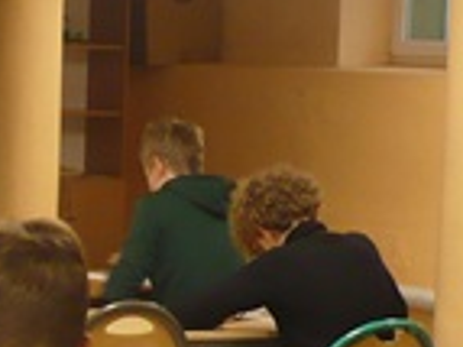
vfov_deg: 9.5
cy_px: 386
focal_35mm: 155
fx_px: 2071
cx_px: -62
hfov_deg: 12.5
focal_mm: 6.1
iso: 200
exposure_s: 1/25
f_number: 2.8
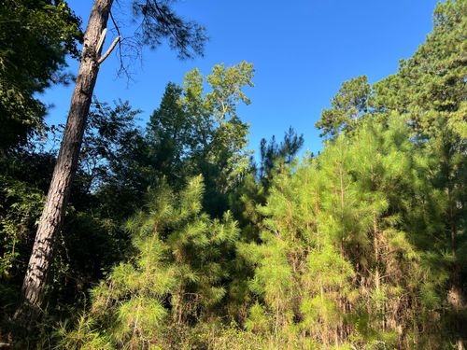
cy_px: 175
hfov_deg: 67.3
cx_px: 234
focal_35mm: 26
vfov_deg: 53.1
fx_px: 351
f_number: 1.5
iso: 50
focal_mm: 5.7
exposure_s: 1/1159
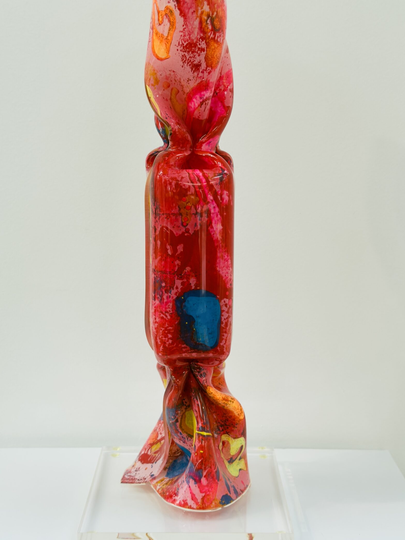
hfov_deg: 24.8
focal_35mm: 59
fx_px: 920
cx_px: 194
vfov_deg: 32.7
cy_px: 246
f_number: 1.78
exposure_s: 1/208
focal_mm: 6.76
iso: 50
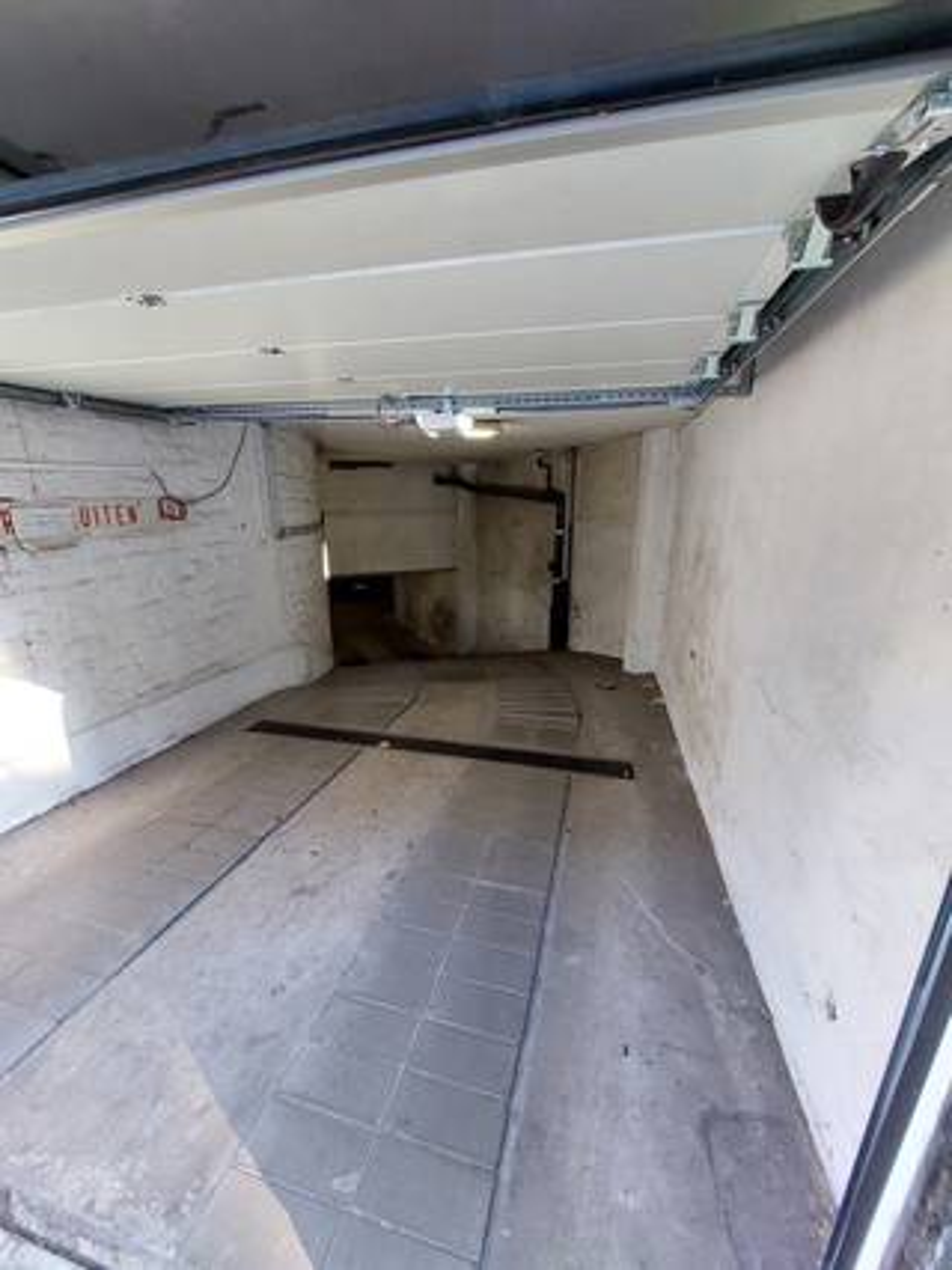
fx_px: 477
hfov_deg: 89.9
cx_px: 476
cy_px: 635
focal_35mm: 13
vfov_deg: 106.2
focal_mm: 1.74
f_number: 2.2
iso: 160
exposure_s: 1/50
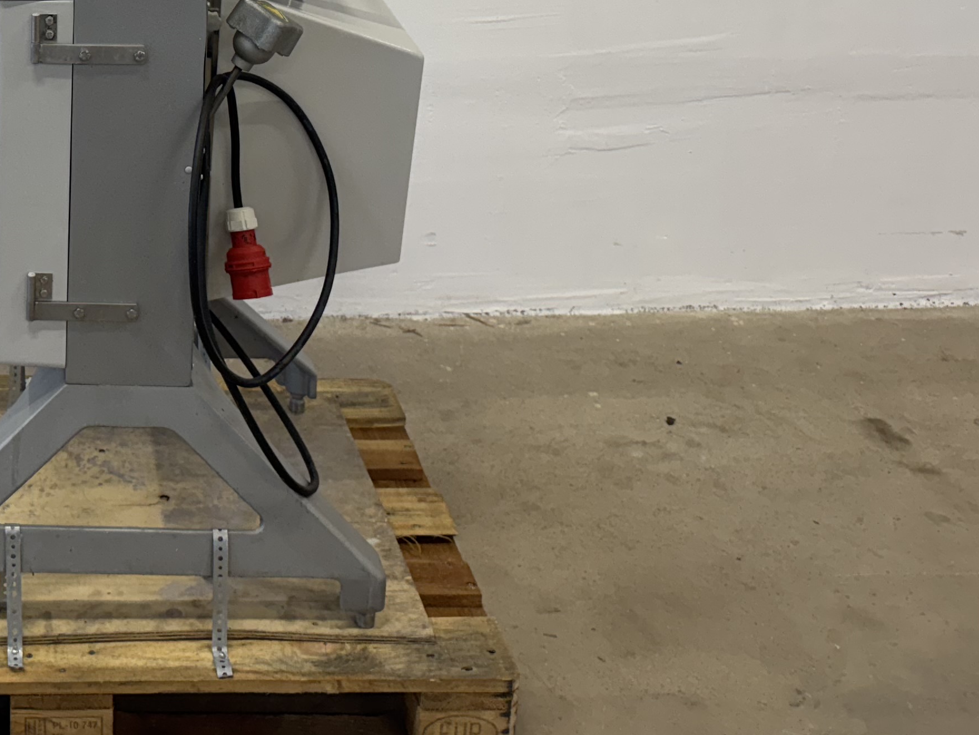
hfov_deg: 32.4
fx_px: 1556
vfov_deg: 25.0
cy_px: -42
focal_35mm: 55
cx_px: 24
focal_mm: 6.76
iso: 100
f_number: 1.78
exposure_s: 1/100
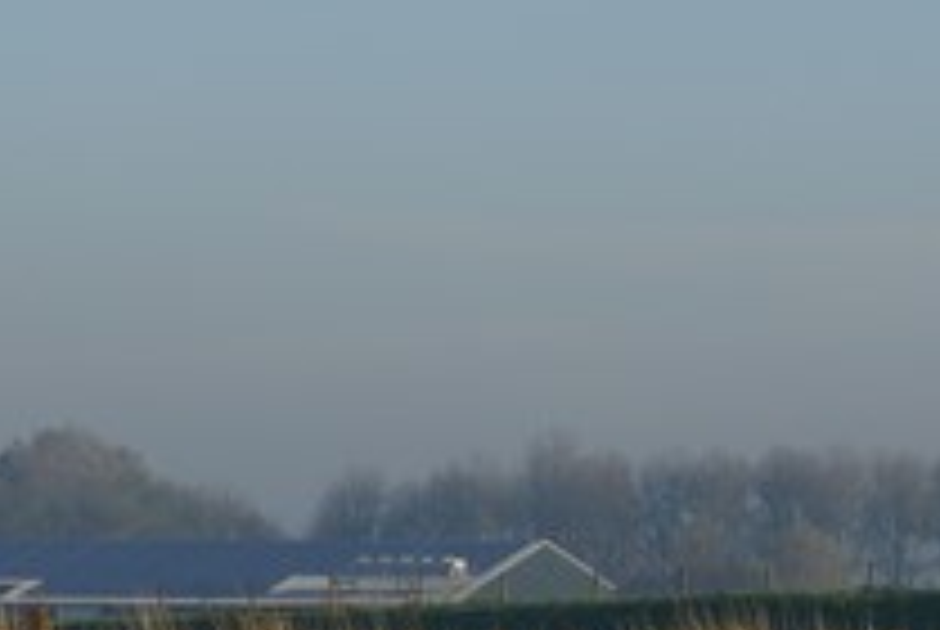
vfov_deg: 3.7
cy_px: 868
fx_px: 9622
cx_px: 553
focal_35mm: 368
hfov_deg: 5.6
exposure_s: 1/160
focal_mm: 80
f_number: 10
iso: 100
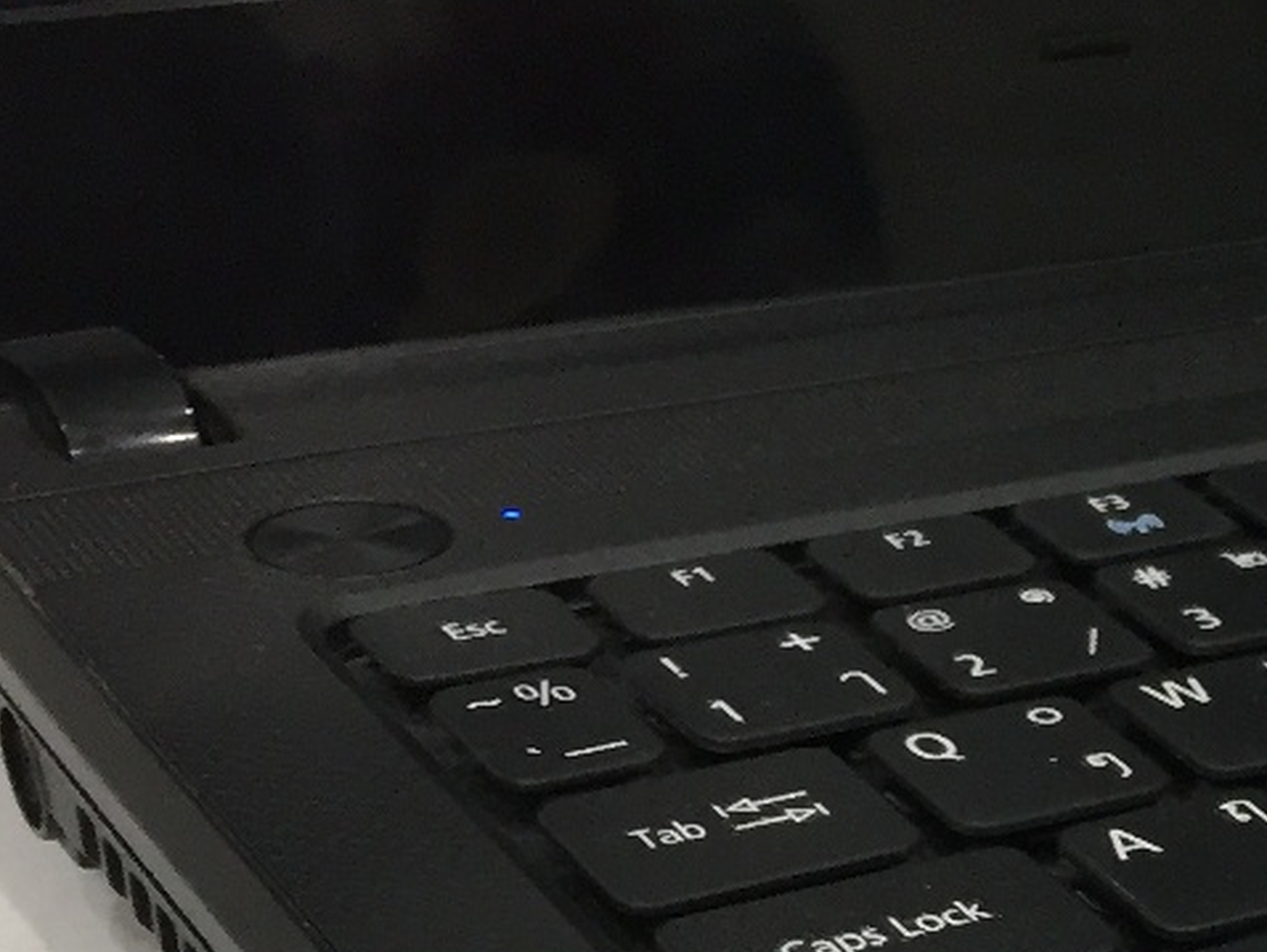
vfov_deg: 14.1
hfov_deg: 18.2
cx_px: 1731
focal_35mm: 99
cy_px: 1382
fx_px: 3625
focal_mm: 4.15
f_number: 2.2
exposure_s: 1/33
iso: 125
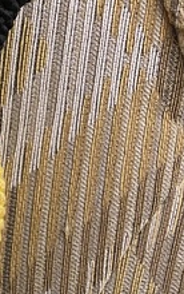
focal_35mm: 100
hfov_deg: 11.9
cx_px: -172
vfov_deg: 18.9
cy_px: 405
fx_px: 800
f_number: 1.8
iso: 500
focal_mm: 4.25
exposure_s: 1/25
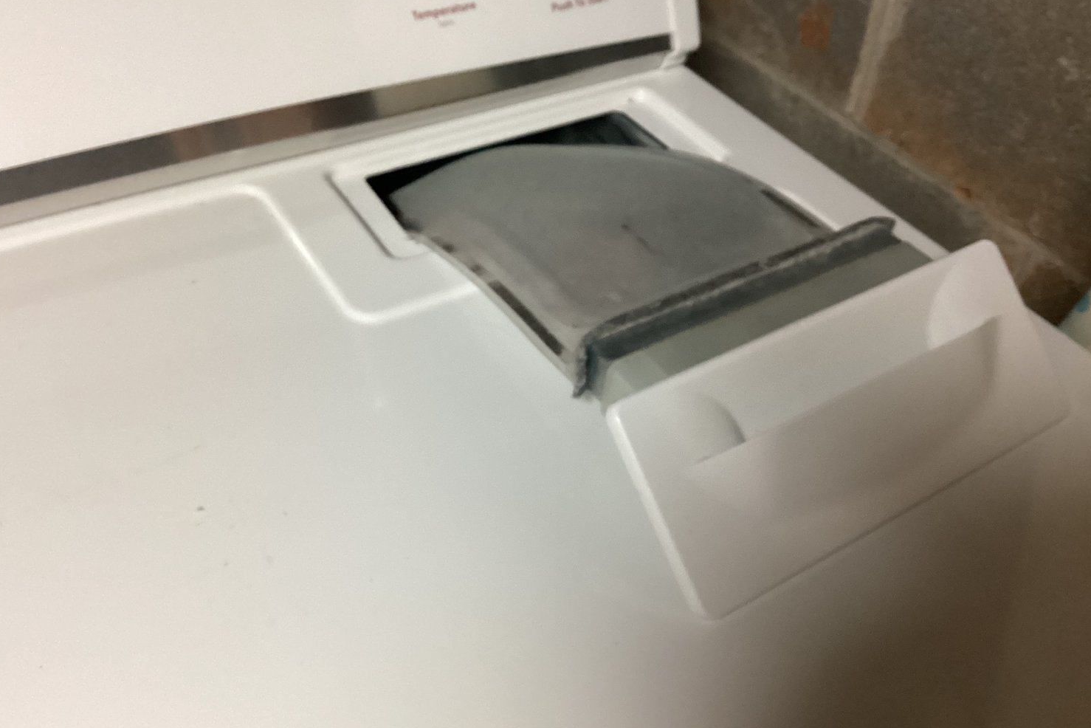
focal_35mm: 33
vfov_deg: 40.0
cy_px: 381
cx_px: 553
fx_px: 1000
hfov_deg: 57.2
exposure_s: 1/60
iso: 320
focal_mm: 3.3
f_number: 2.4
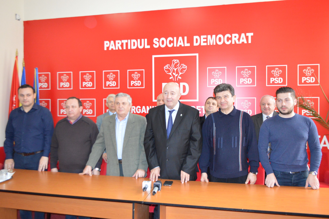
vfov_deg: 43.5
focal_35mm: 30
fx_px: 274
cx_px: 164
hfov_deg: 62.0
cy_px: 110
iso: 2200
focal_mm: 20
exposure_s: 1/60
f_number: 3.8
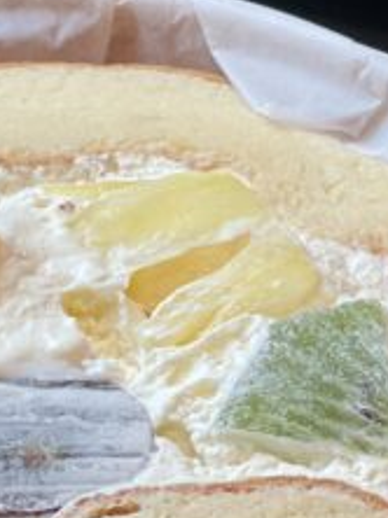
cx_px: 175
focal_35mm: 240
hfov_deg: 6.2
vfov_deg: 8.2
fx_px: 3594
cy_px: 98
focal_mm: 6
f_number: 2
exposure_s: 1/100
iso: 40
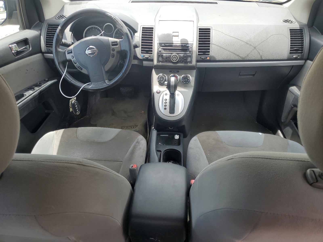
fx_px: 243
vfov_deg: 53.1
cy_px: 121
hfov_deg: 67.3
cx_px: 162
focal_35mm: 26
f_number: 1.5
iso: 50
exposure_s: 1/556
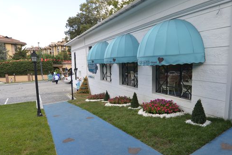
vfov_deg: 55.1
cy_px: 82
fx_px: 148
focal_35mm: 23
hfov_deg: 75.2
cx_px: 140
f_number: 7.1
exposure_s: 1/100
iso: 160
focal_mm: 14
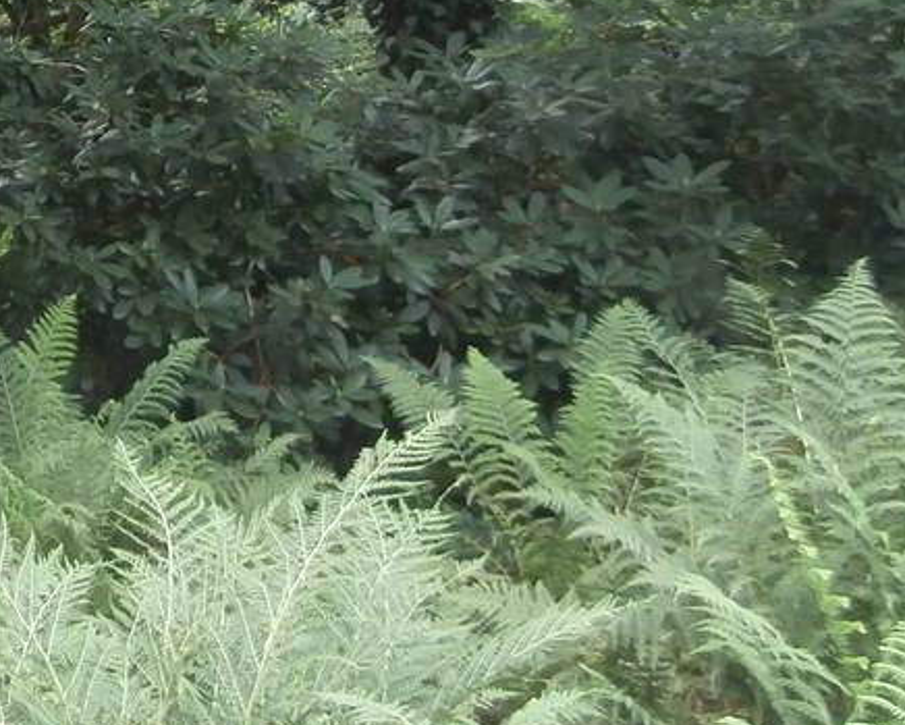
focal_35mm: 86
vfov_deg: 16.9
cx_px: -39
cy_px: -193
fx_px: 2304
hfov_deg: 21.3
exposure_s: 1/50
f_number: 3
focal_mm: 4.2
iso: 100
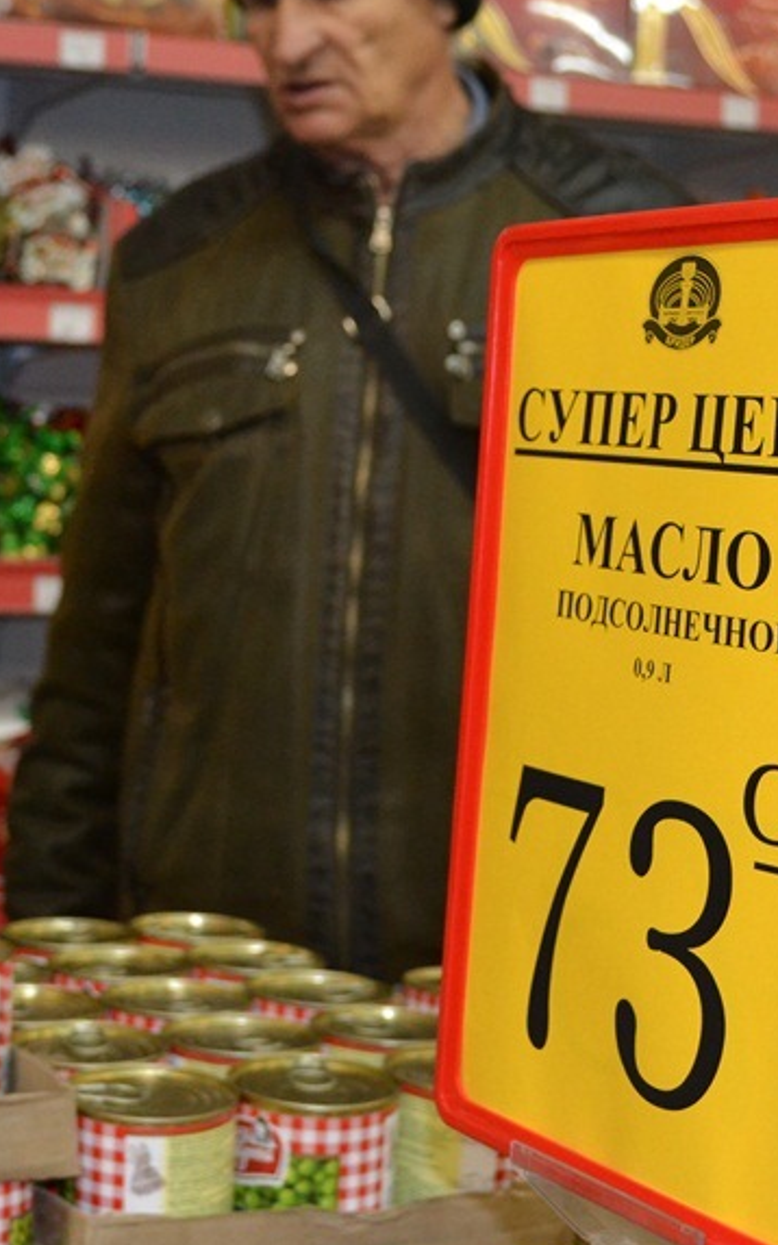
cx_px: 130
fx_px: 2409
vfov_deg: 29.0
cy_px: 553
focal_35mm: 71
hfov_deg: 18.1
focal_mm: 26
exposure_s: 1/60
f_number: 4.2
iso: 1600
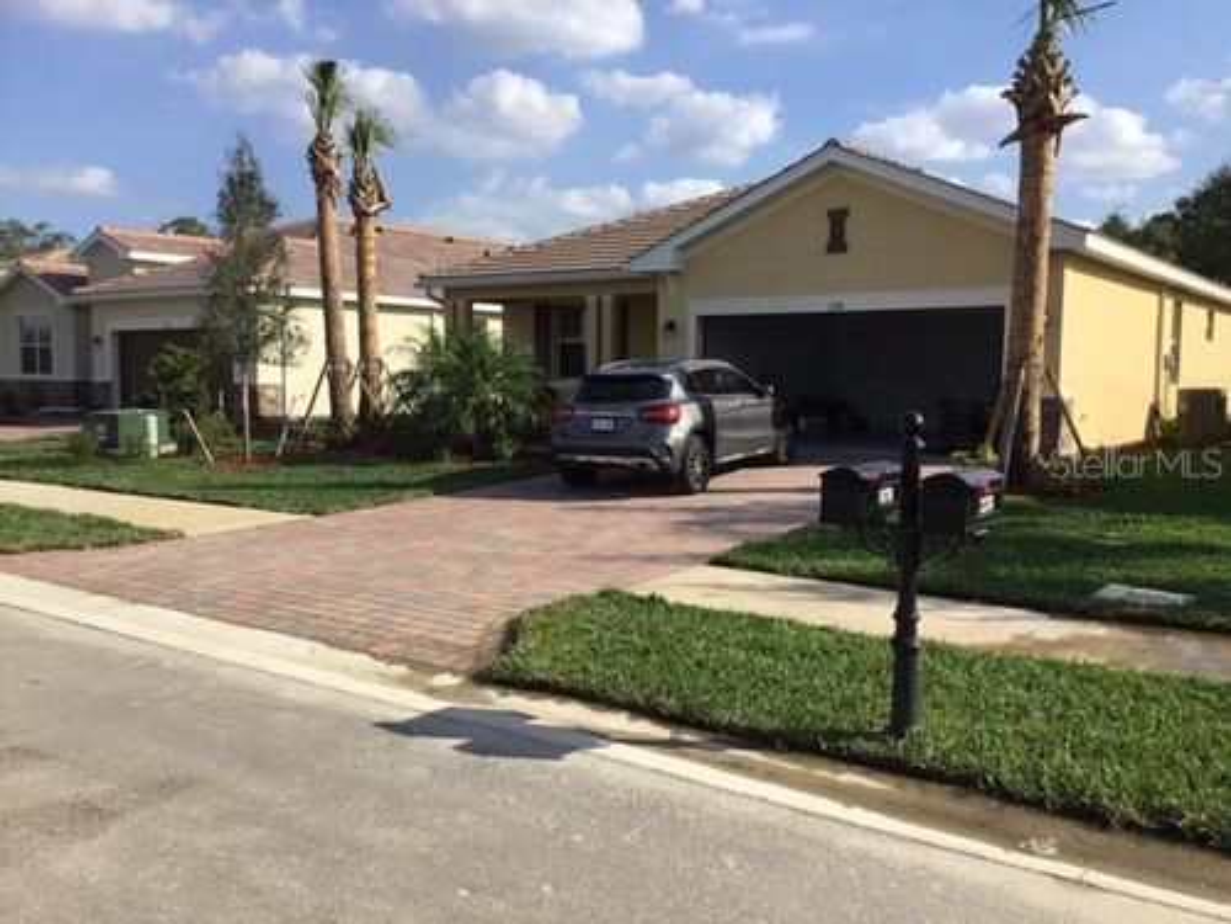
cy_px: 462
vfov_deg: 45.4
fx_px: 1102
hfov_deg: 58.4
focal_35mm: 31
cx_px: 616
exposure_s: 1/1217
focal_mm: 3.3
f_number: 2.4
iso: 25
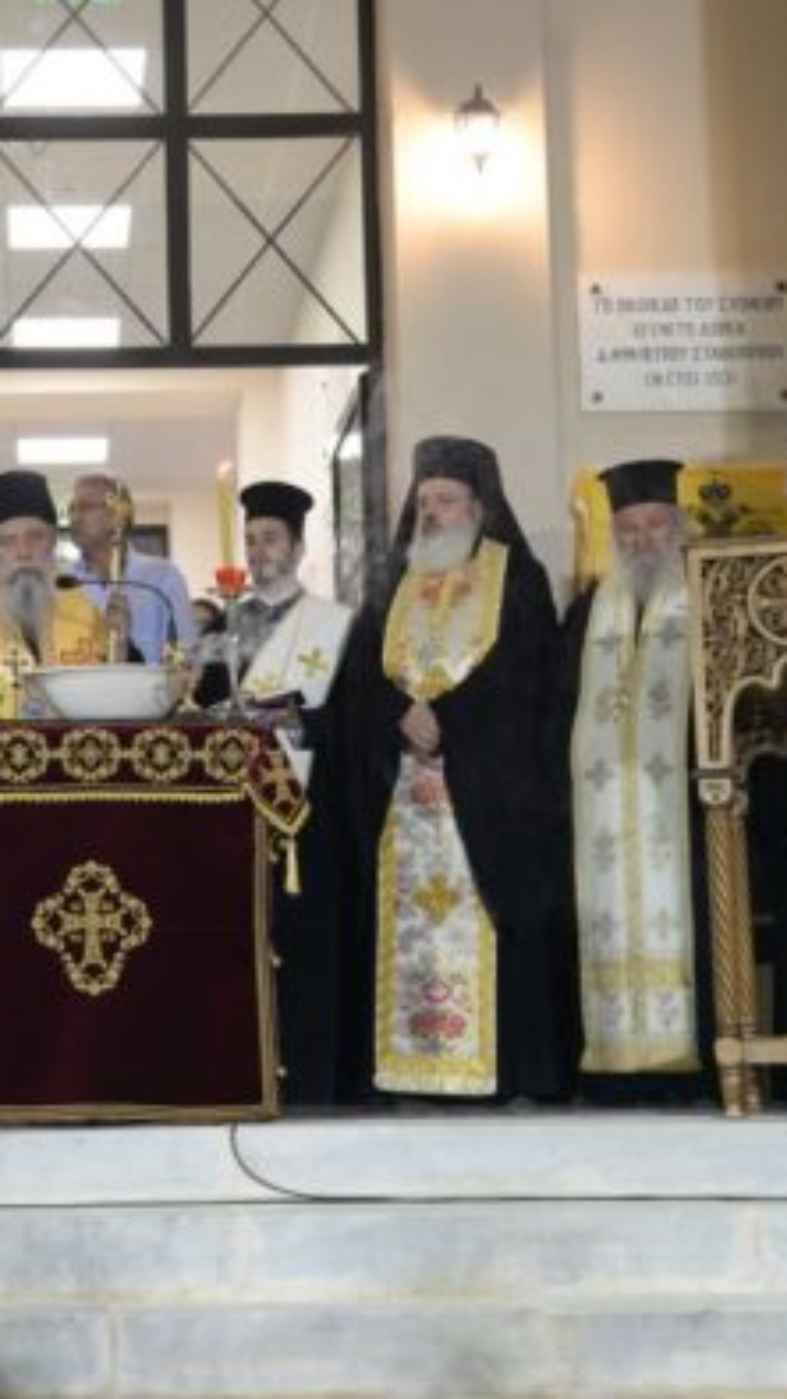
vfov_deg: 30.2
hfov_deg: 17.0
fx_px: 2599
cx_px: 89
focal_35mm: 70
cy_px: 694
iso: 2000
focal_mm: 44
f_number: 4.5
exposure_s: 1/100
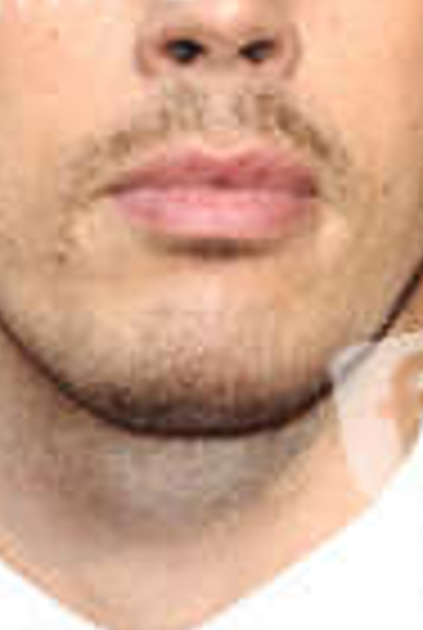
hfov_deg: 3.1
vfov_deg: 4.6
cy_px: 166
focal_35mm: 449
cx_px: 155
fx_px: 7882
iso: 320
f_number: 4
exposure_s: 1/200
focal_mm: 105
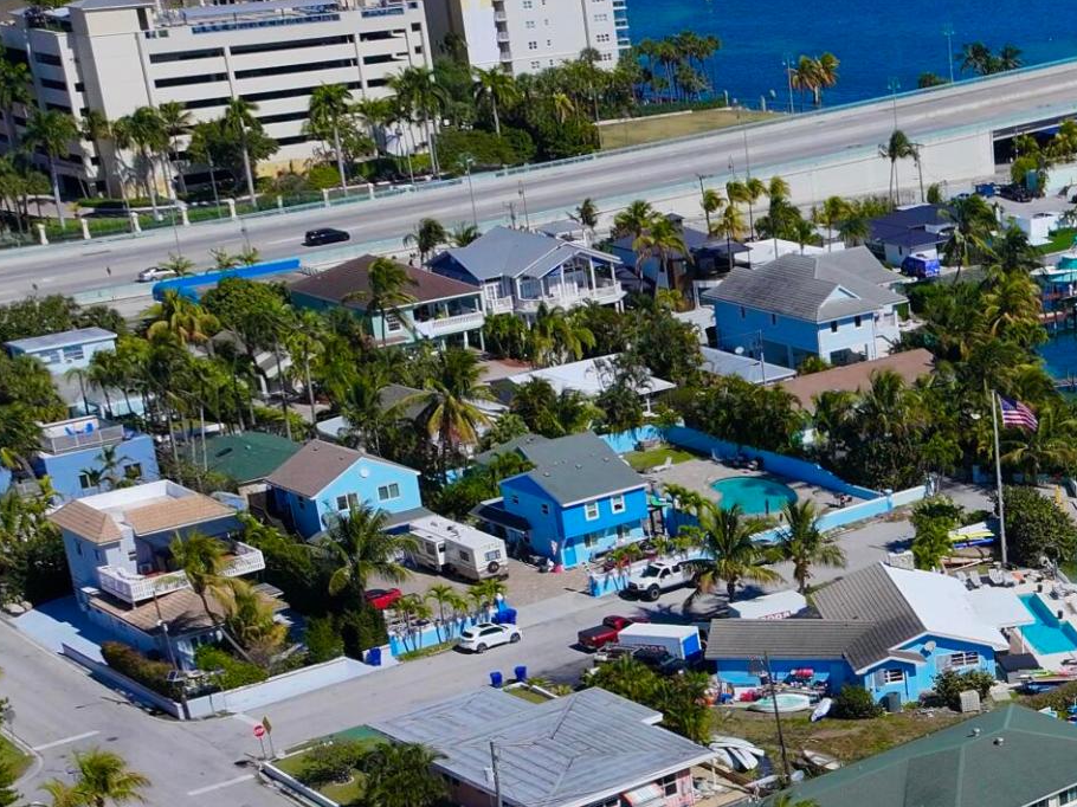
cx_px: 1297
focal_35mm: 76
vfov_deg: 18.7
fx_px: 2364
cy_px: 873
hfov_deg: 23.4
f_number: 2.8
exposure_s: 1/6400
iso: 130
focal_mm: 12.29
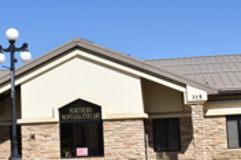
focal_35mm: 69
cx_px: 112
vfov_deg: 19.7
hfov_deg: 29.3
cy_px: 78
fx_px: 461
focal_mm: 18
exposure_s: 1/500
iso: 200
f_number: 11
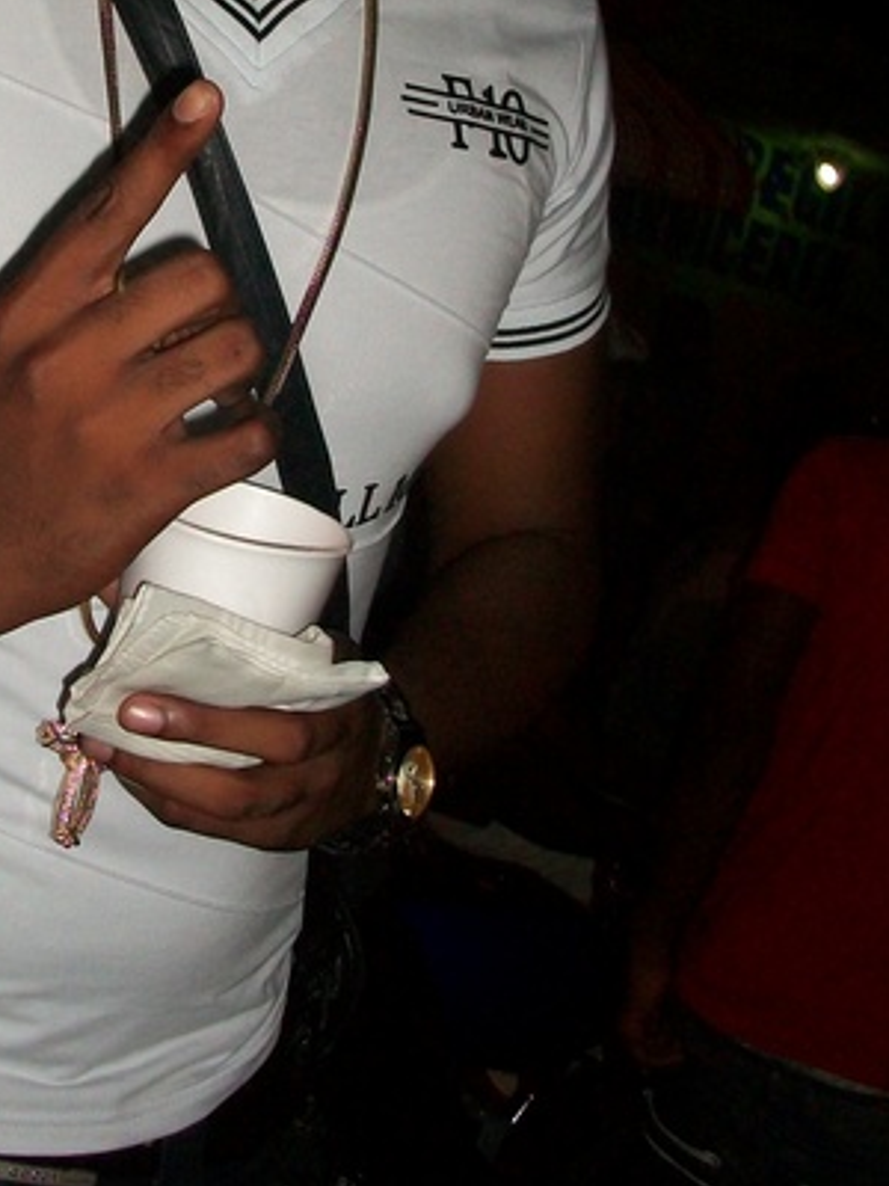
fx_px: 2328
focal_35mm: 68
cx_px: 184
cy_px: 308
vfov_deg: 28.2
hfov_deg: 21.4
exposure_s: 1/60
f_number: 2.8
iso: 120
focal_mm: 5.7
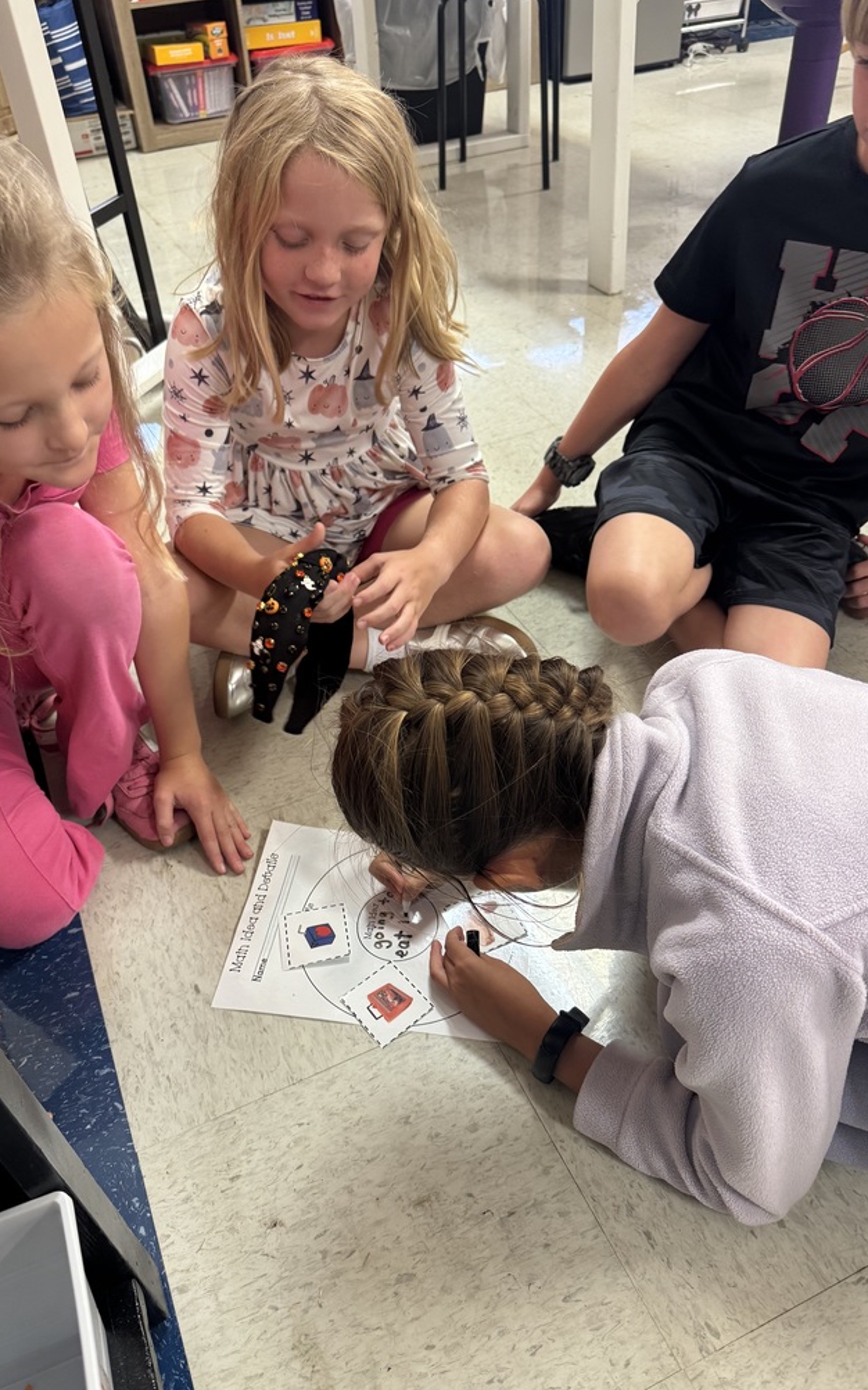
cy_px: 705
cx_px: 390
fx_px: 984
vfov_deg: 70.4
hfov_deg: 47.5
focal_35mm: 26
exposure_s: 1/60
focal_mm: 6.76
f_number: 1.78
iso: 250
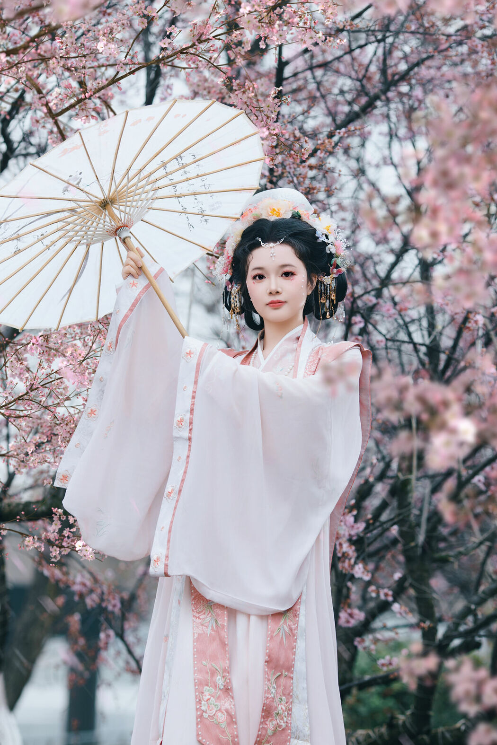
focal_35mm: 134
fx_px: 2775
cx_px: 248
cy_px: 372
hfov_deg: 10.2
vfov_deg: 15.3
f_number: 4
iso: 100
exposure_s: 1/125
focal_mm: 135
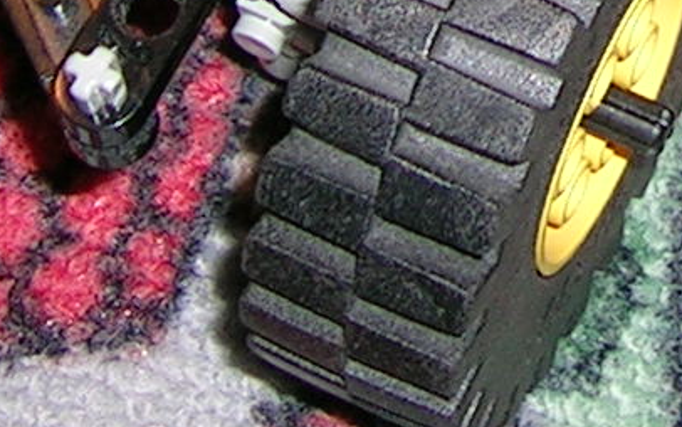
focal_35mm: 187
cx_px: 1028
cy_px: -604
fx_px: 3477
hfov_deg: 10.8
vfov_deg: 6.7
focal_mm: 5.4
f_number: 2.8
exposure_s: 1/60.1
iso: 50
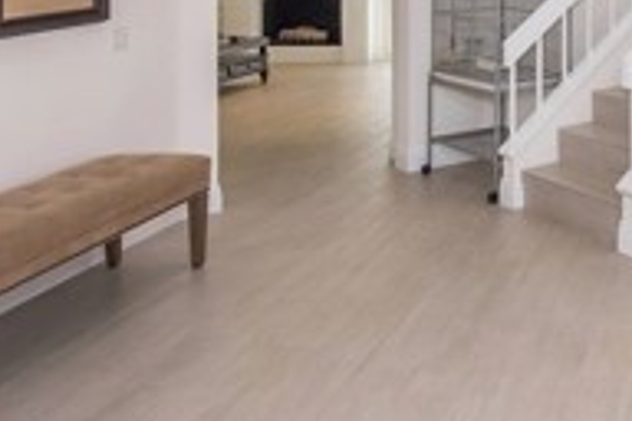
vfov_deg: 24.6
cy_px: -76
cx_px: 737
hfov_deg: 33.2
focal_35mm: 50
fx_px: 878
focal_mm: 15
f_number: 6.3
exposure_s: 1/160
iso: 250
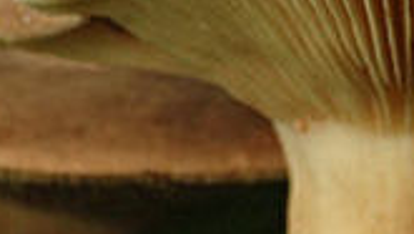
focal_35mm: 2851
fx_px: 31312
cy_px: 400
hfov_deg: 0.8
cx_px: 953
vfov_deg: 0.4
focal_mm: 250
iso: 200
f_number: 5
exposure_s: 1/2.5
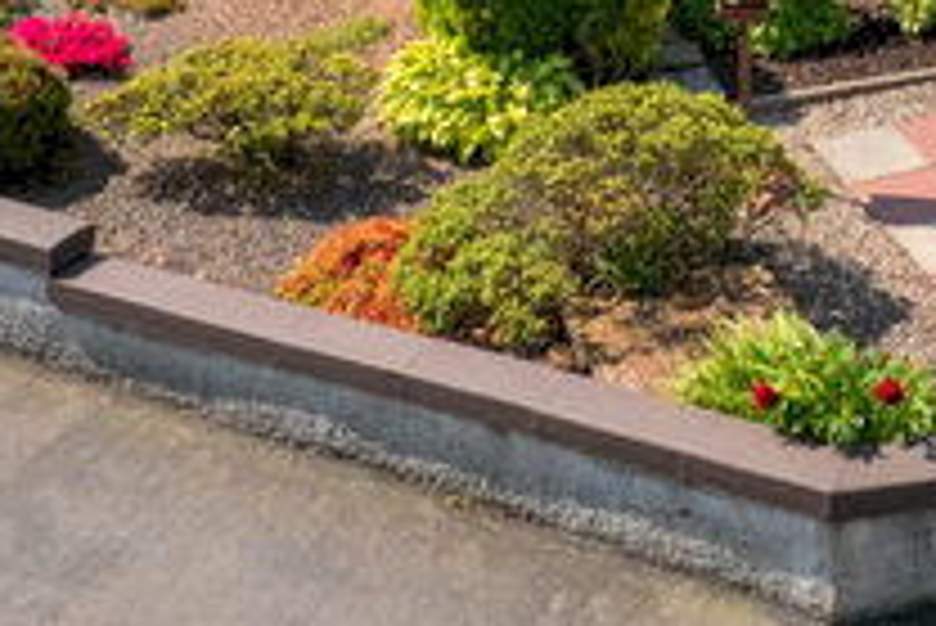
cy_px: -329
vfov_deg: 16.7
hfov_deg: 25.8
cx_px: 954
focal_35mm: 74
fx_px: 1925
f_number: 2.8
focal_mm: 8.38
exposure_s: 1/320
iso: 130
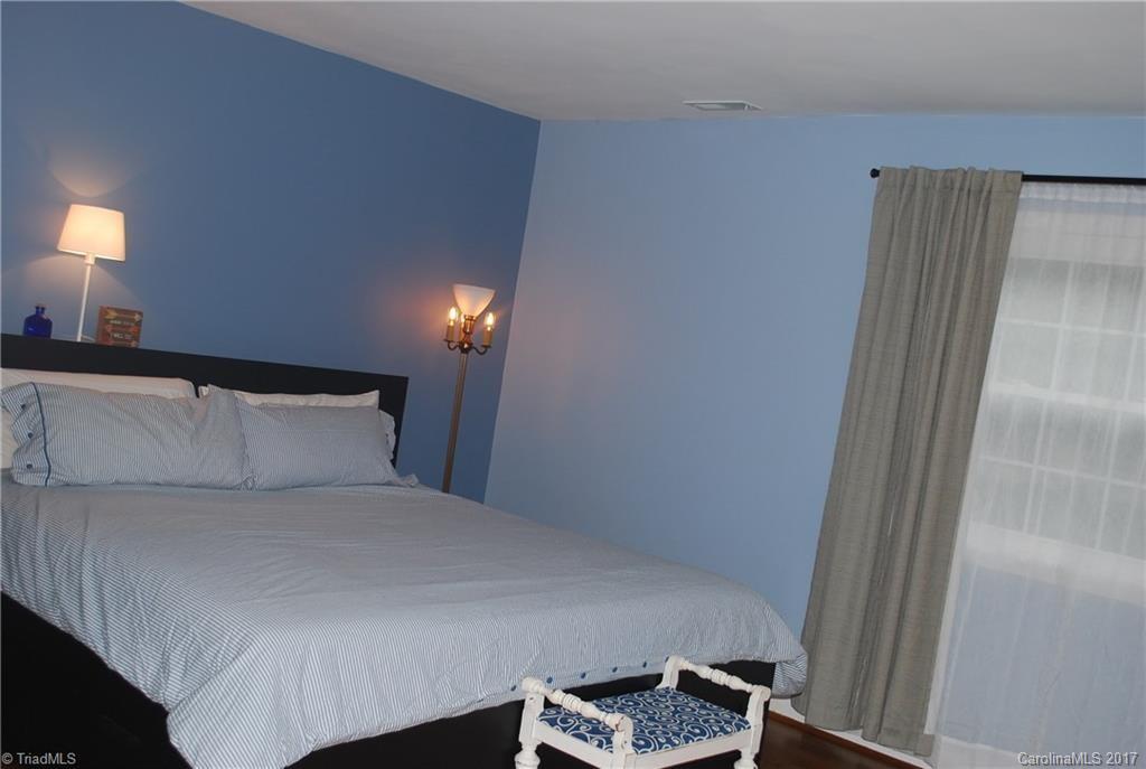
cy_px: 384
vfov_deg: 34.3
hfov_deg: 49.5
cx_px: 573
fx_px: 1244
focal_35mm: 39
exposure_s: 1/60
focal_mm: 26
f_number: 4.2
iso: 200
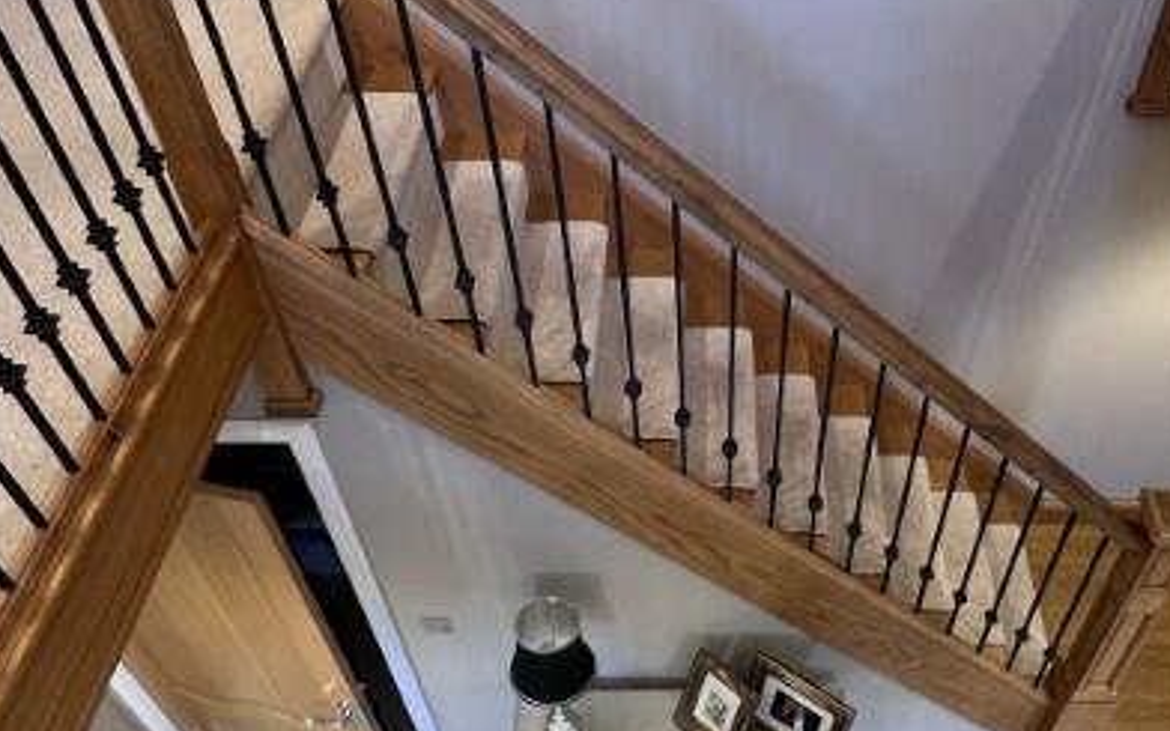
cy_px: 504
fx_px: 957
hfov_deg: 62.2
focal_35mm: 30
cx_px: 718
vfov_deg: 41.1
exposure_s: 1/50
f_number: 1.8
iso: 160
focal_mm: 1.57
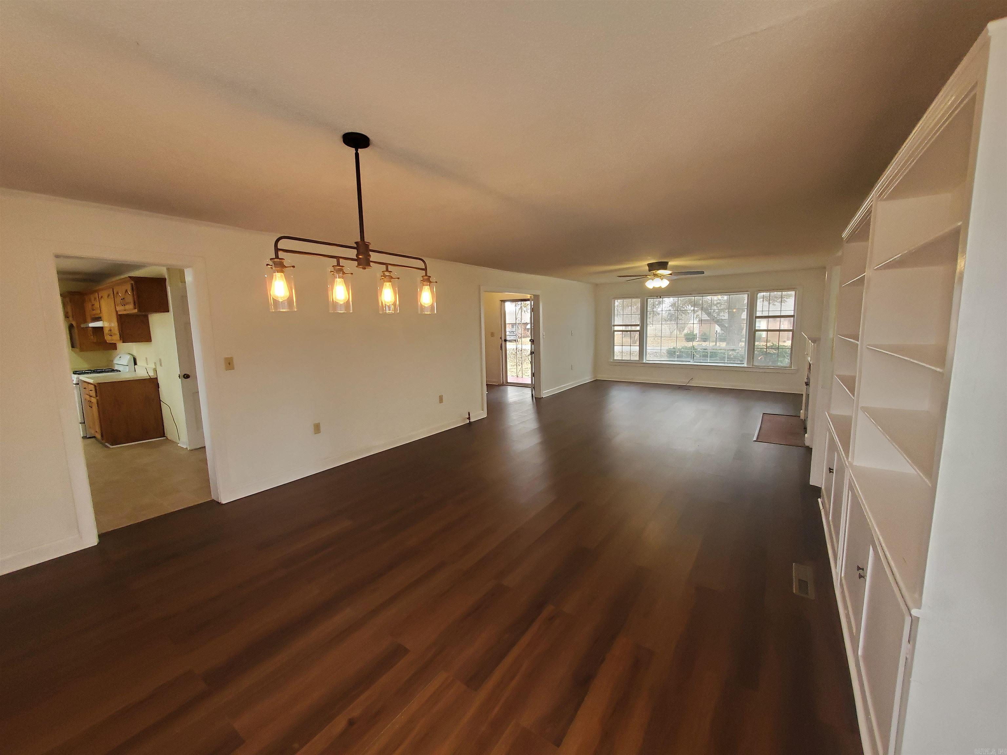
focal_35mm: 13
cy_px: 378
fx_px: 378
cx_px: 504
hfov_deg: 106.2
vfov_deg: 89.9
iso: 250
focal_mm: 1.8
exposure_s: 1/60
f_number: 2.2
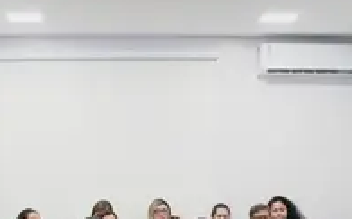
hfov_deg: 27.3
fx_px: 719
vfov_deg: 16.9
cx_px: 111
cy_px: 226
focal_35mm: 75
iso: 1600
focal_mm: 24
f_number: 2.8
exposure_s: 1/125
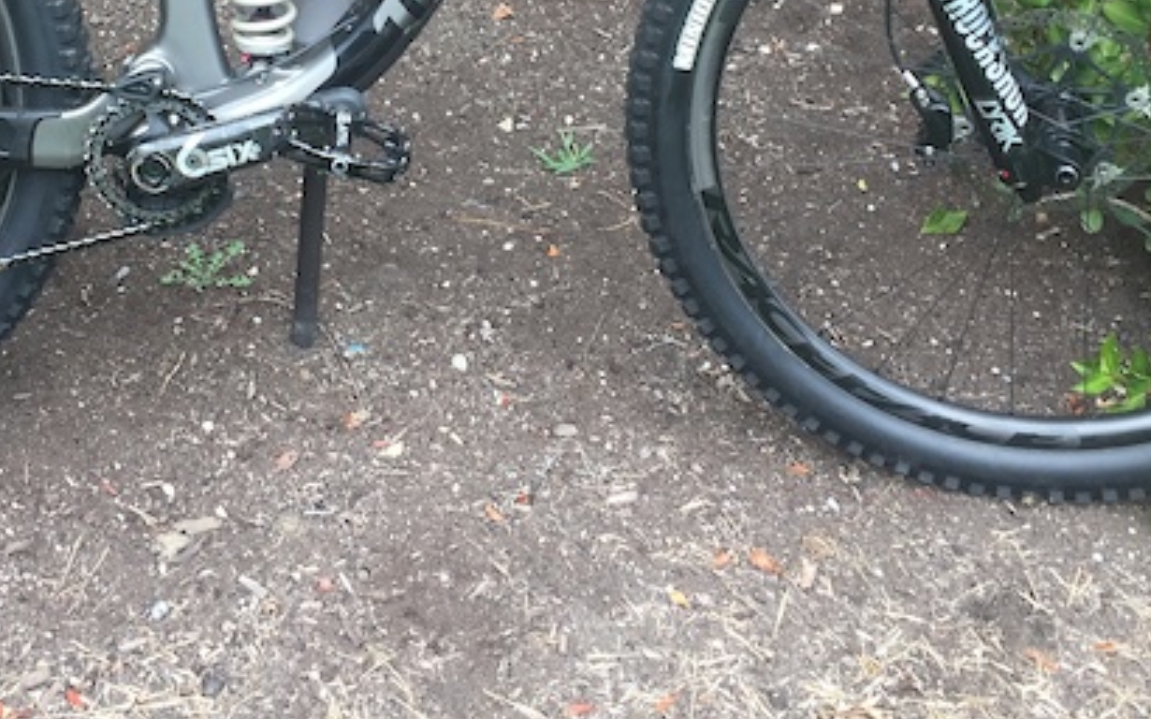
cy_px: -3
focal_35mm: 60
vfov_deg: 20.9
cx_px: 396
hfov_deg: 33.7
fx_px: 1882
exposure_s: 1/123
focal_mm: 4.15
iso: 32
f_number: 2.2
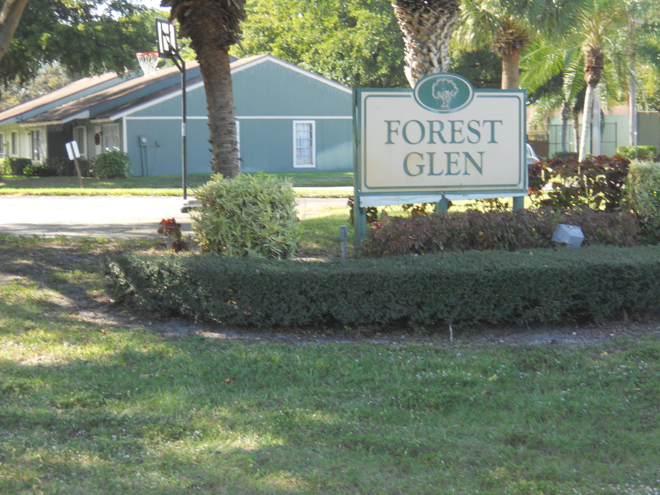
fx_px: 1411
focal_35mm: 74
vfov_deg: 19.9
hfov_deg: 26.3
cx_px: 330
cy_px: 248
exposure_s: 1/80
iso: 80
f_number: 4.4
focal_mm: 13.2
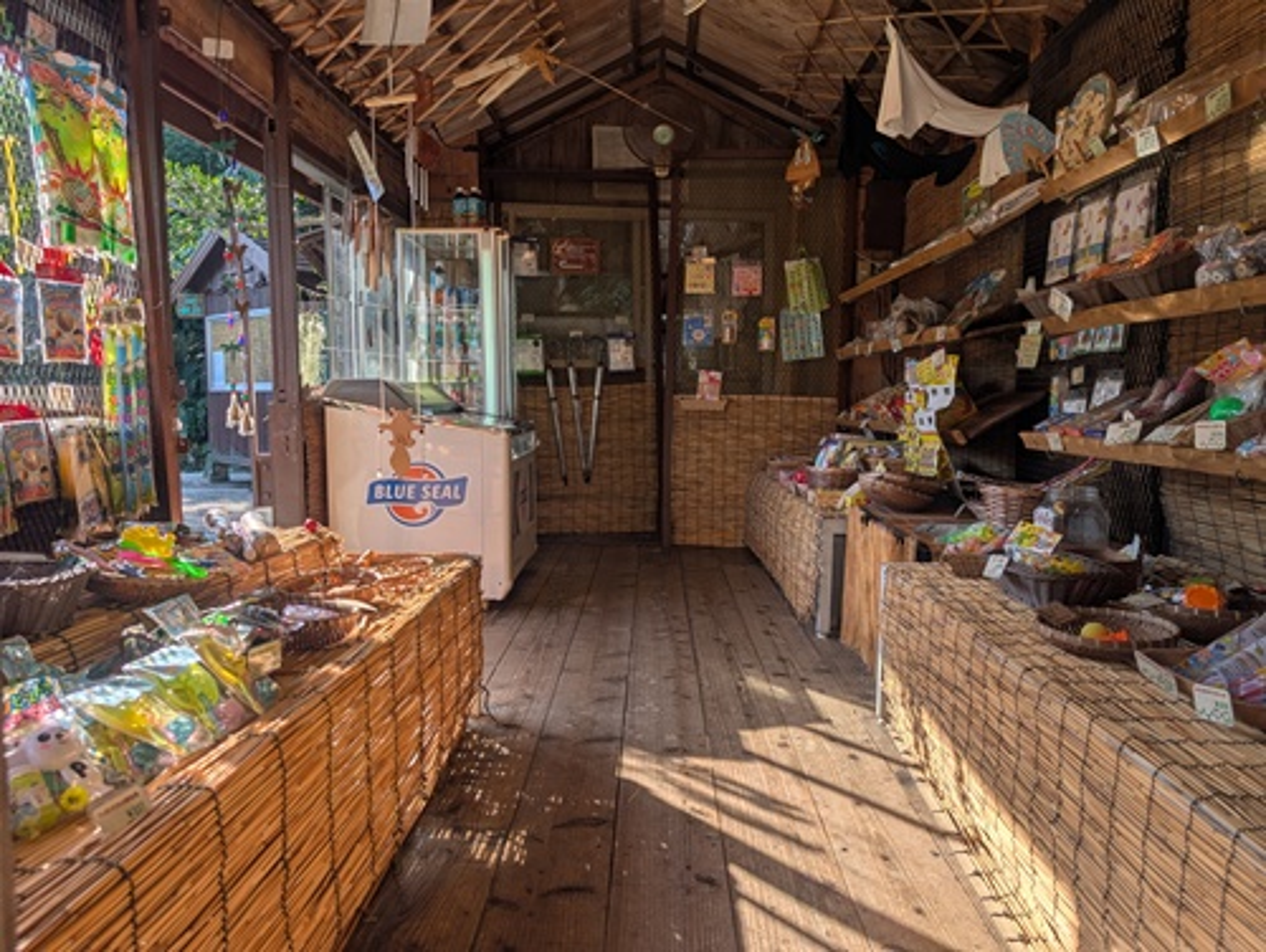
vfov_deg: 56.9
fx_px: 879
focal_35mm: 24
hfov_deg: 71.5
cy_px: 476
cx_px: 633
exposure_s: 1/434
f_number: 1.68
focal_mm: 6.9
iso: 21
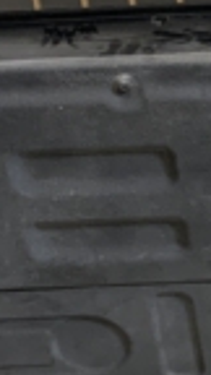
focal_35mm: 157
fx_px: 1562
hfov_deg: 7.5
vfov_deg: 13.7
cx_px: 393
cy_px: 250
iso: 400
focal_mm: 4.25
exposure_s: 1/40
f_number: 1.8
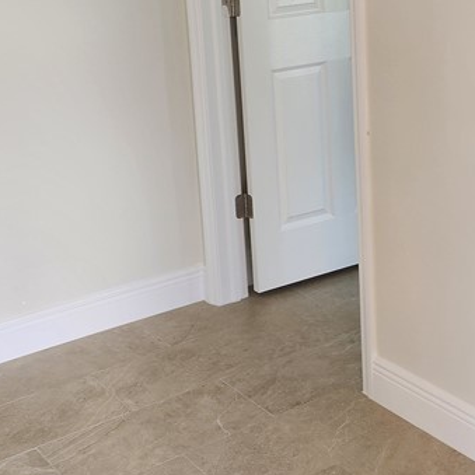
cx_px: 287
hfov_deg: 26.8
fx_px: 994
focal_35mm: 64
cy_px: 87
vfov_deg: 26.3
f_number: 1.8
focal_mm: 5
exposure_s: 1/120
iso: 100
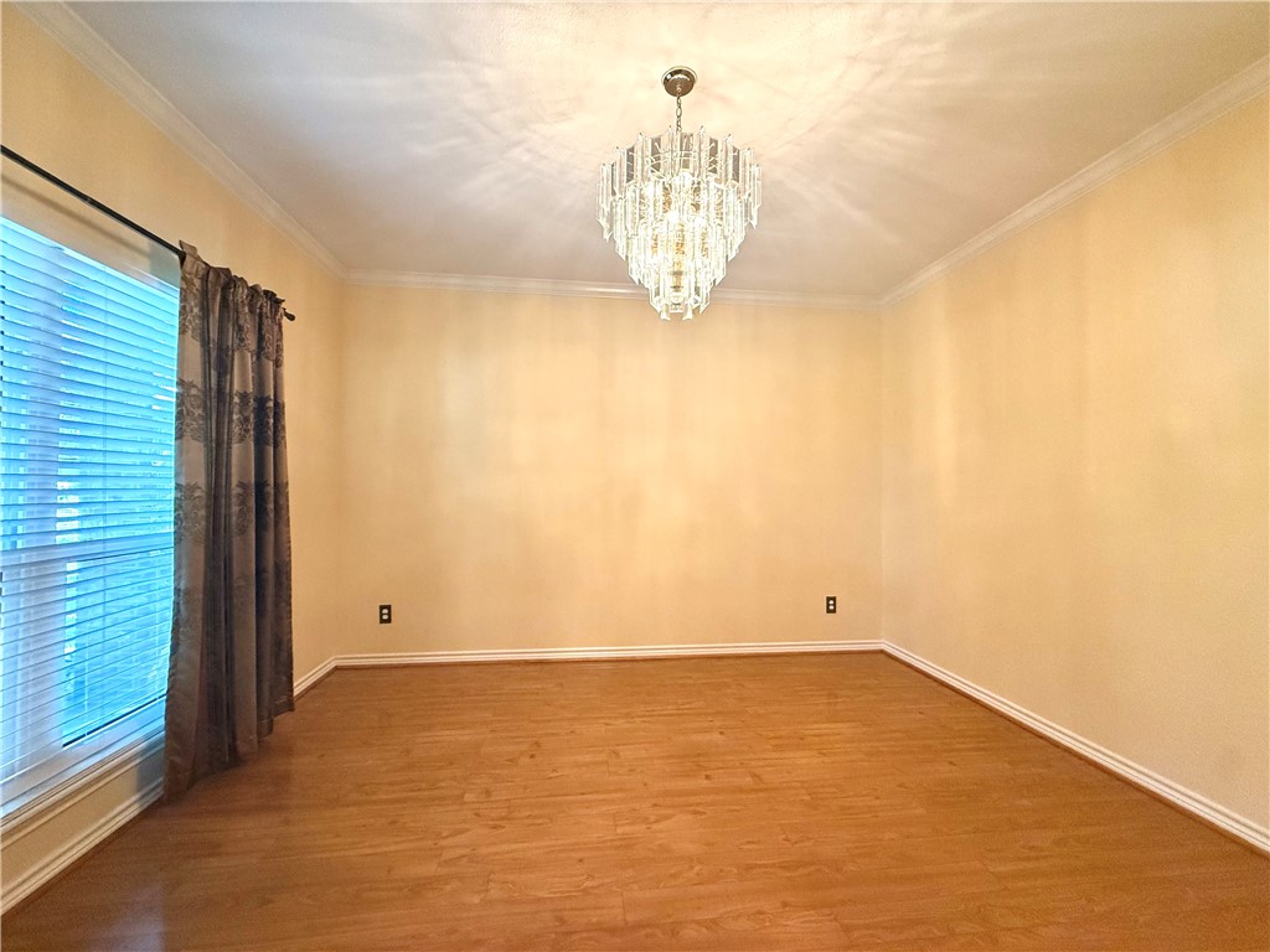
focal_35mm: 14
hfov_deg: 102.1
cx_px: 635
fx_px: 514
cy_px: 476
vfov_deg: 85.7
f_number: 2.2
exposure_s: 1/120
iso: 640
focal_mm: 2.22
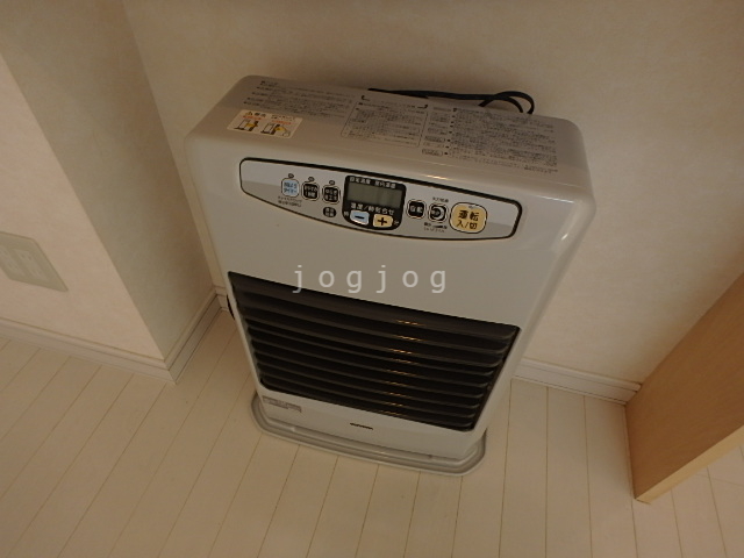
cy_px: 279
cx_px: 372
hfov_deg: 79.0
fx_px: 451
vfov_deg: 63.4
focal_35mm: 21
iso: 125
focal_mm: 3.7
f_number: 3.5
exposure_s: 1/50
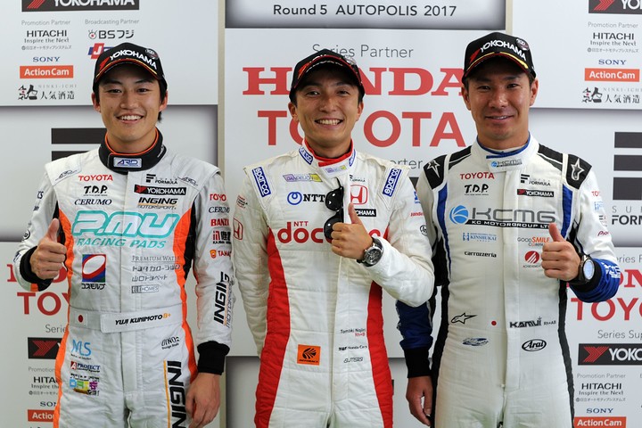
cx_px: 321
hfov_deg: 54.4
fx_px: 624
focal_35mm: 35
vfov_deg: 37.9
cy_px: 214
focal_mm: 35
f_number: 4
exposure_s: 1/125
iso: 800
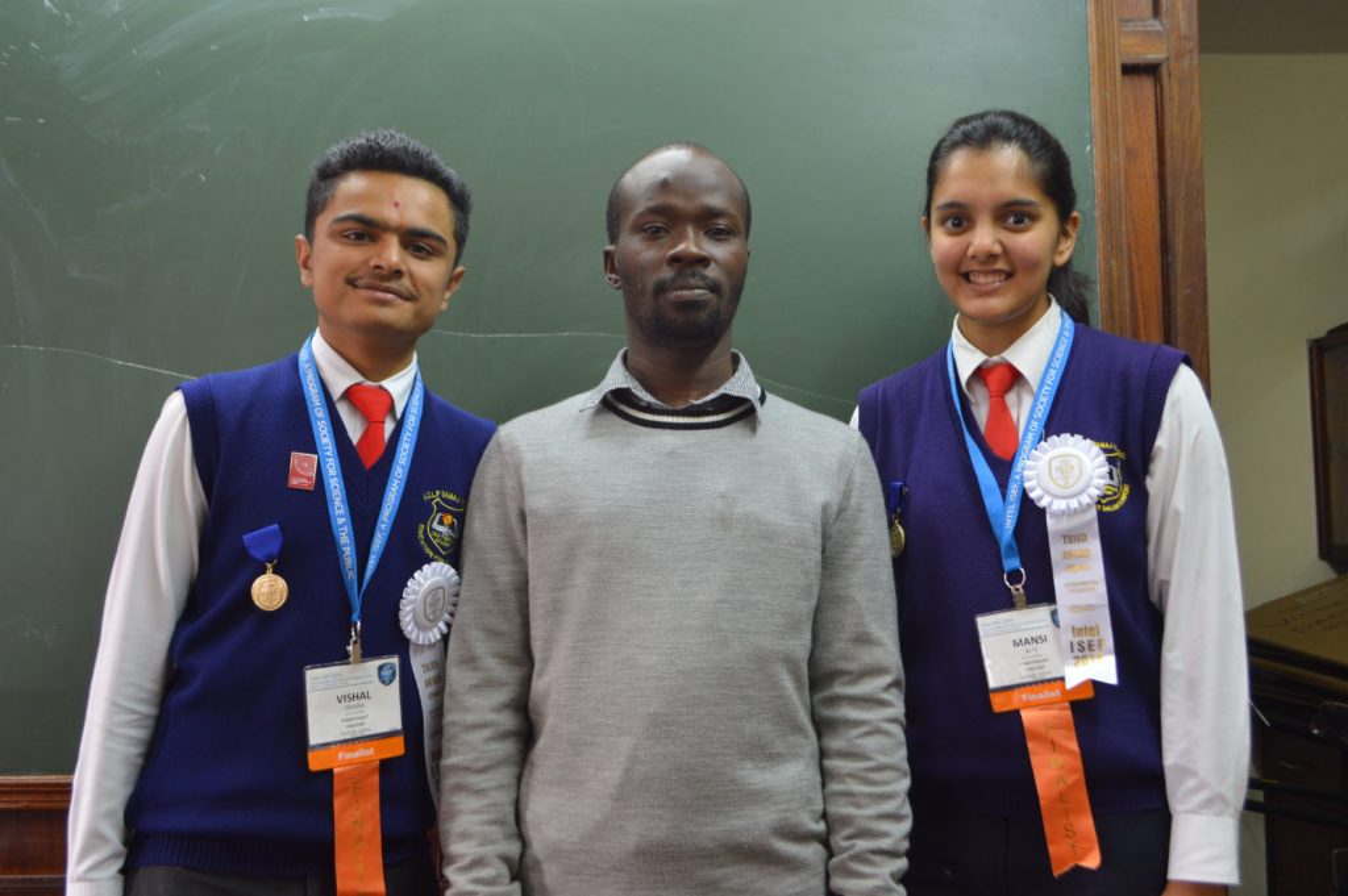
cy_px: 448
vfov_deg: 36.8
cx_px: 674
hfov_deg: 53.2
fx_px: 1347
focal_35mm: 36
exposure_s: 1/25
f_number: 4
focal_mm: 24
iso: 400
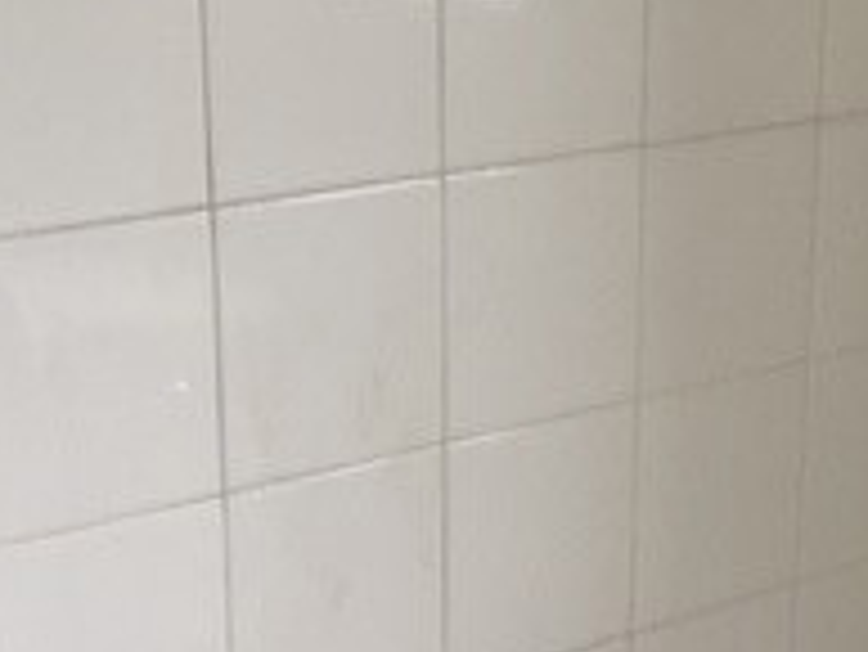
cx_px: 517
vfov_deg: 15.1
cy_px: 670
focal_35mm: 96
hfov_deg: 20.4
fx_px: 2409
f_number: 2.2
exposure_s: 1/60
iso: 32
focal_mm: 4.15
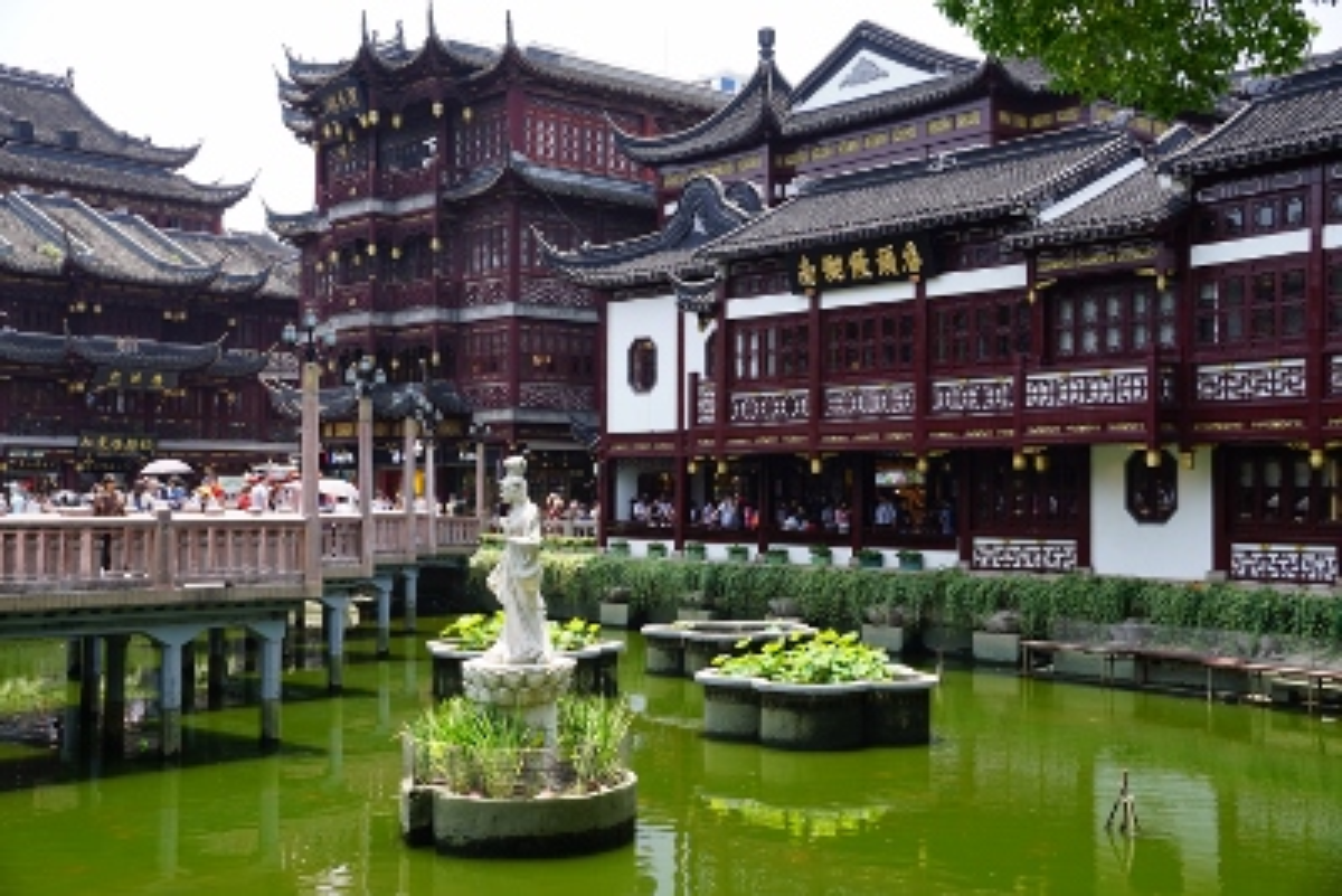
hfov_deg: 43.6
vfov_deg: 29.9
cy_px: 448
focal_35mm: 45
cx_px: 671
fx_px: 1678
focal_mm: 30
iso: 100
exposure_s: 1/100
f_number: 7.1
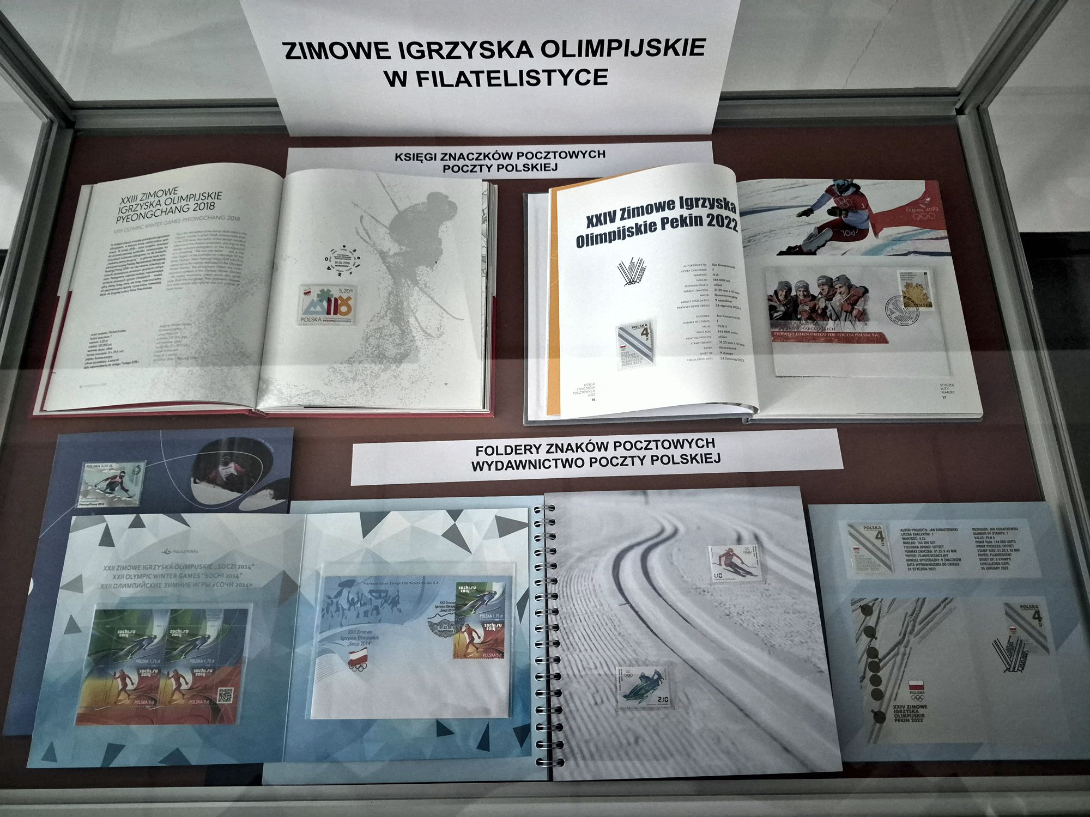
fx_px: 724
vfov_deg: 58.9
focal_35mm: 23
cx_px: 545
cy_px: 408
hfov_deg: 73.9
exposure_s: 1/50
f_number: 1.8
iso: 1600
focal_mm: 5.4
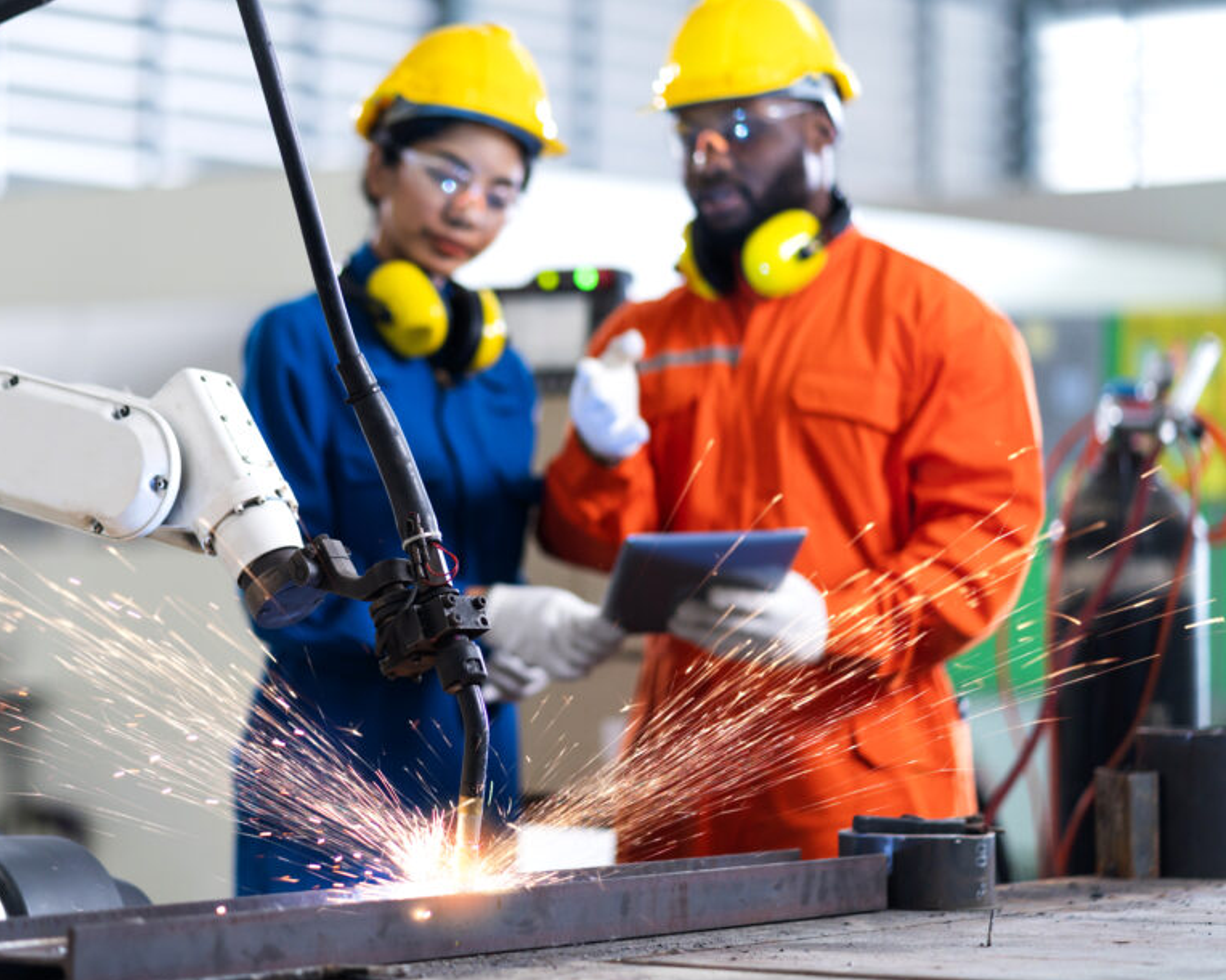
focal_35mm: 107
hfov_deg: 17.9
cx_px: 417
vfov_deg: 14.4
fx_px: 3882
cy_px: 443
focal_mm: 85
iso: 250
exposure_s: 1/320
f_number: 1.8
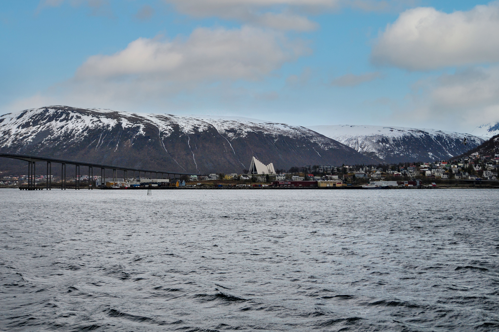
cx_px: 250
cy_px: 166
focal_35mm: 36
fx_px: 498
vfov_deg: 36.8
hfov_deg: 53.2
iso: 400
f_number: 3.5
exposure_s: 1/4000
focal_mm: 24
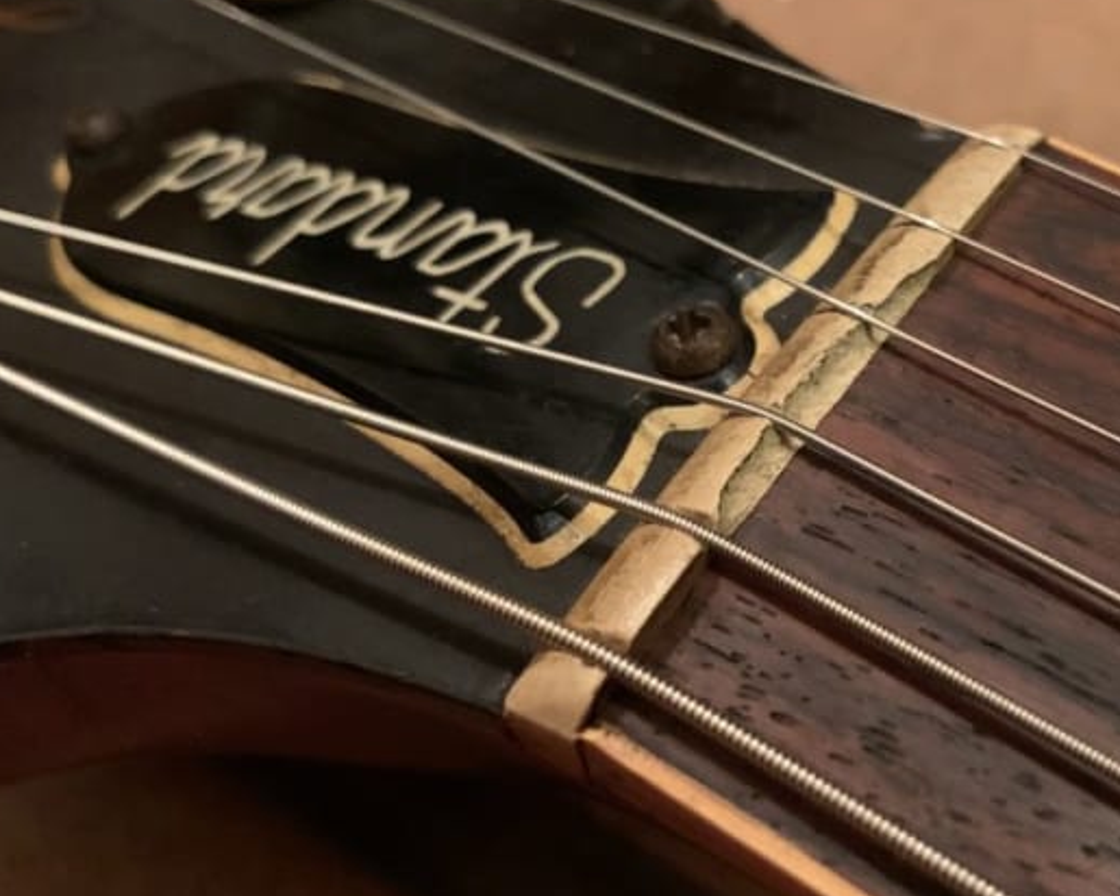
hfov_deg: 41.0
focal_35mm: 44
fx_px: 1458
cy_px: 487
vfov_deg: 34.1
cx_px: 812
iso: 640
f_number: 1.8
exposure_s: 1/20
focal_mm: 4.25
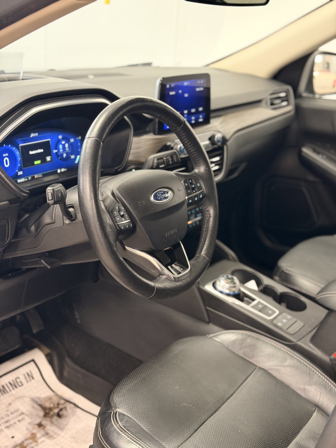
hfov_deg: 30.3
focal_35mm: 48
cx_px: 168
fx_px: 621
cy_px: 224
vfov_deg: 39.7
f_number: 1.78
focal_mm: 6.76
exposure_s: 1/40
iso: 400
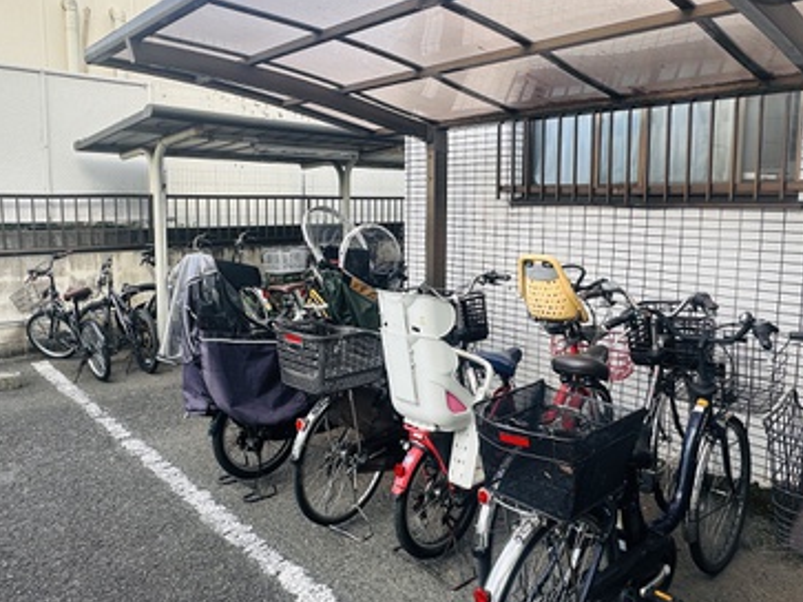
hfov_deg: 65.3
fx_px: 626
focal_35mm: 27
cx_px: 407
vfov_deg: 51.2
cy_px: 269
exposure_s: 1/179
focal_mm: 2.22
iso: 40
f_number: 2.2
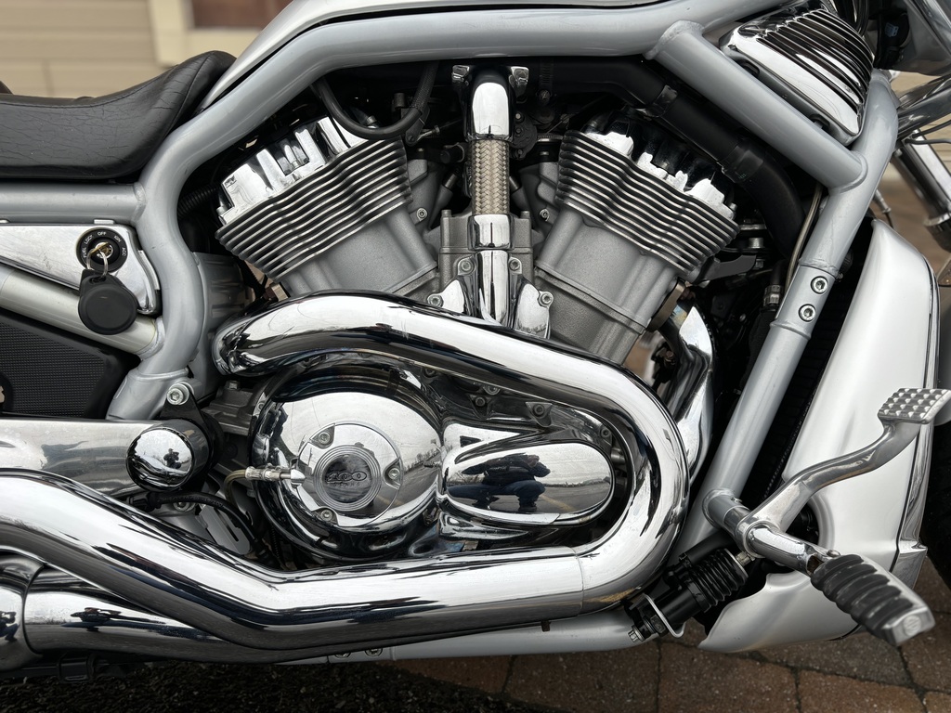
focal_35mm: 26
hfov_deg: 67.3
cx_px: 476
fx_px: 714
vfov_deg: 53.1
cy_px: 356
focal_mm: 5.96
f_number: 1.6
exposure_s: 1/250
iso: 40
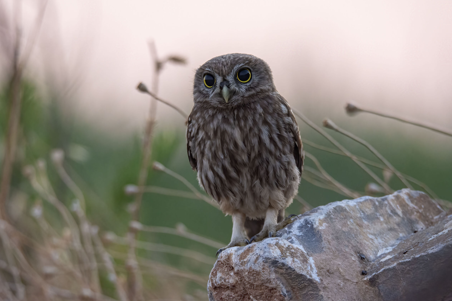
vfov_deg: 1.9
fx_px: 9240
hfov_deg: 2.8
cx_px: 228
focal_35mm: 736
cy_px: 150
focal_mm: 480
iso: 2500
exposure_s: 1/100
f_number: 6.3
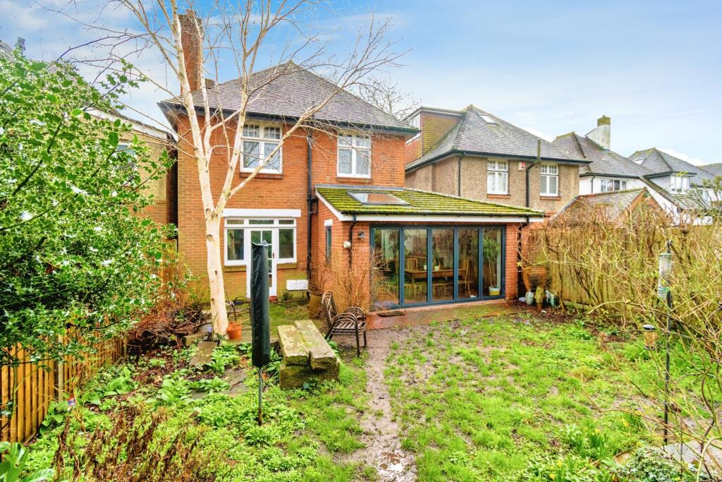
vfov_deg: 77.3
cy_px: 241
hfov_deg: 100.4
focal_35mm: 15
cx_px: 361
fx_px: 301
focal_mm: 10
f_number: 7.1
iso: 400
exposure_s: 1/500
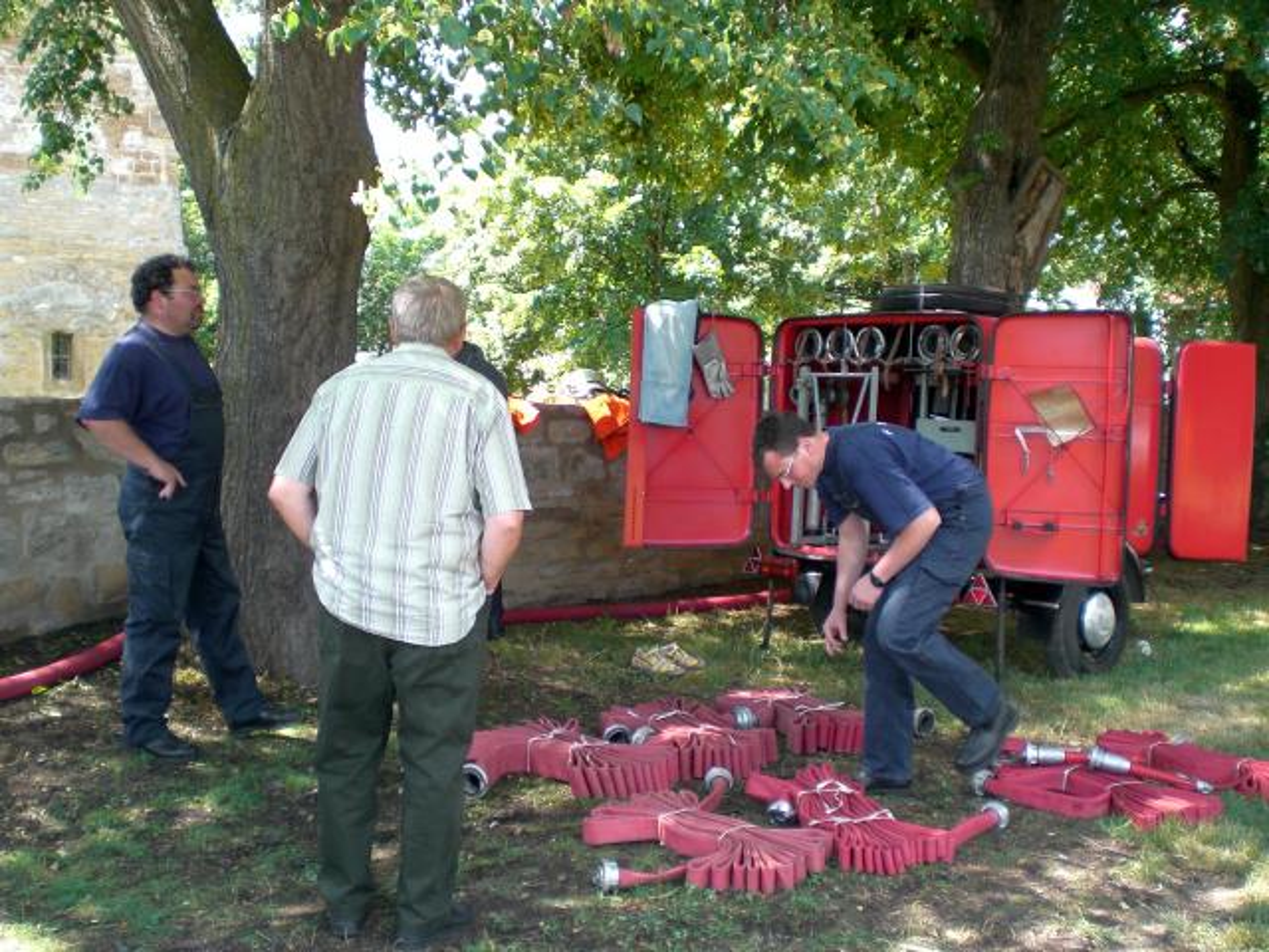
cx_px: 634
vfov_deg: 37.7
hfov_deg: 49.0
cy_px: 476
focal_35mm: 38
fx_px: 1393
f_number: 3.1
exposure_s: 1/160
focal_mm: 6.3
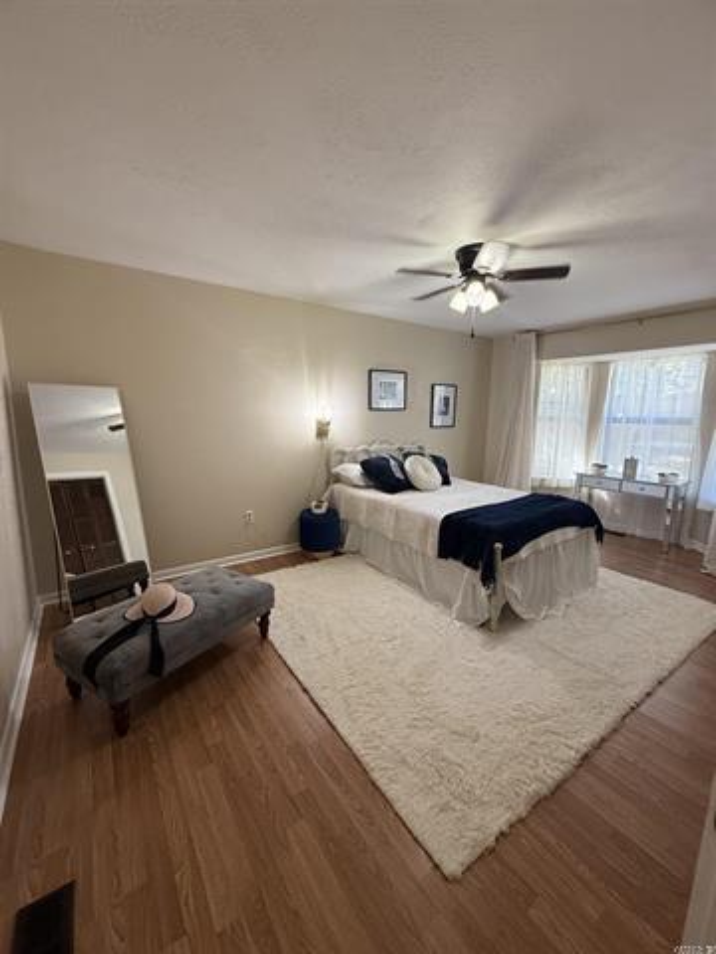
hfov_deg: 85.7
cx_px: 358
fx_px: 386
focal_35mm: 14
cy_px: 477
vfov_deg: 102.1
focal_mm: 2.22
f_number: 2.2
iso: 250
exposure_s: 1/60
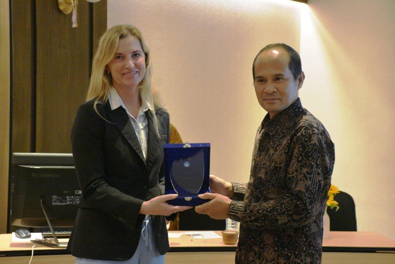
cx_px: 198
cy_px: 132
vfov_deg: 17.5
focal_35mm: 78
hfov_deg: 26.0
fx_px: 856
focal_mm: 52
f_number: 4.8
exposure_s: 1/60
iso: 6400
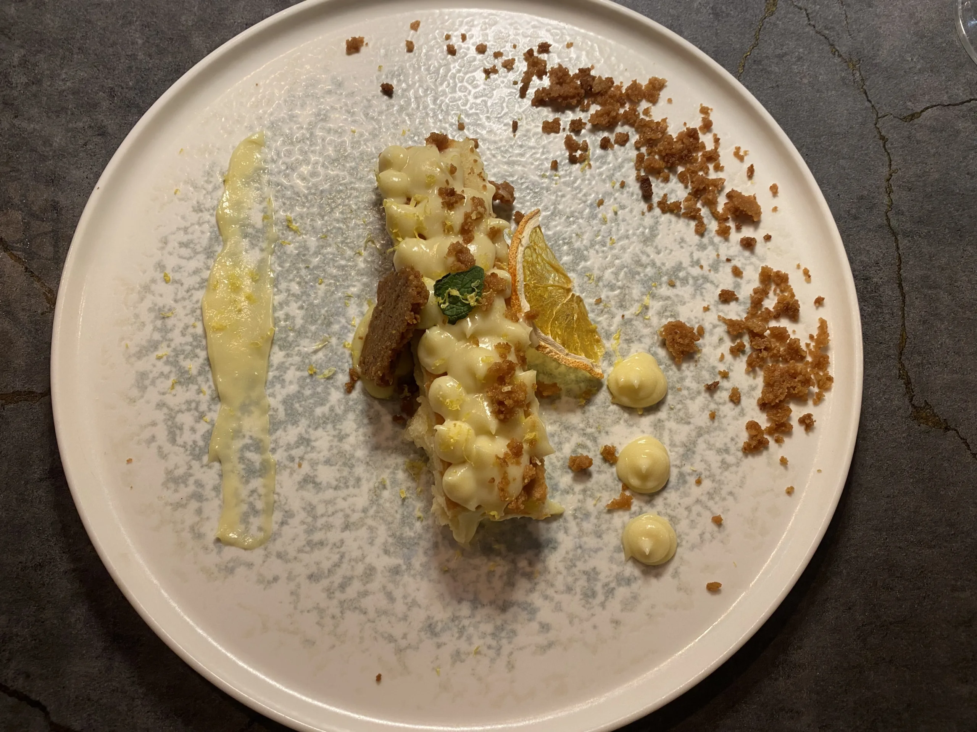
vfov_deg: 53.1
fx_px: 734
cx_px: 488
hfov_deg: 67.3
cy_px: 366
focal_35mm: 26
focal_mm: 4.25
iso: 100
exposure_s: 1/51
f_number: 1.8
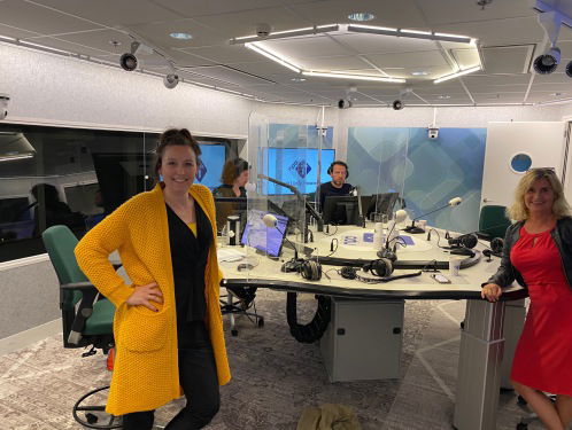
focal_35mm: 26
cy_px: 215
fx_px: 430
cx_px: 286
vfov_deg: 53.2
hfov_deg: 67.2
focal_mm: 4.25
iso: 125
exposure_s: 1/50
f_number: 1.8
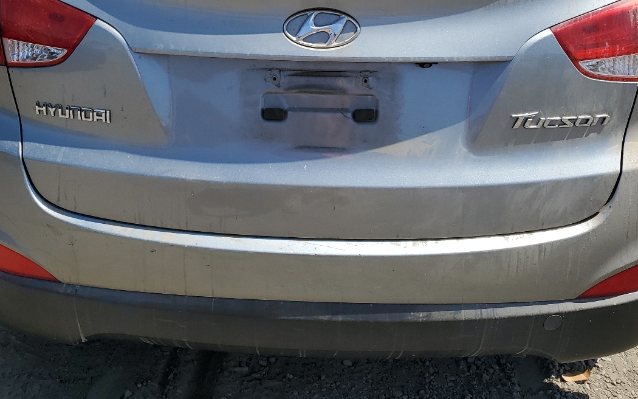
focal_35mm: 42
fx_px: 730
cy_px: 47
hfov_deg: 47.2
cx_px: 301
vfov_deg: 29.4
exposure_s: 1/3333
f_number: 1.5
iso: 50
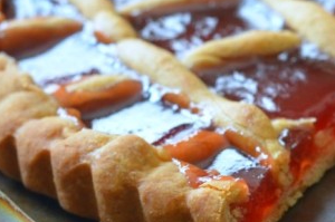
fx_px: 2378
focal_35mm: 256
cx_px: 226
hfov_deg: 8.1
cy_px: 212
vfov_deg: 5.3
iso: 800
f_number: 5.6
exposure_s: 1/60
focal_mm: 50
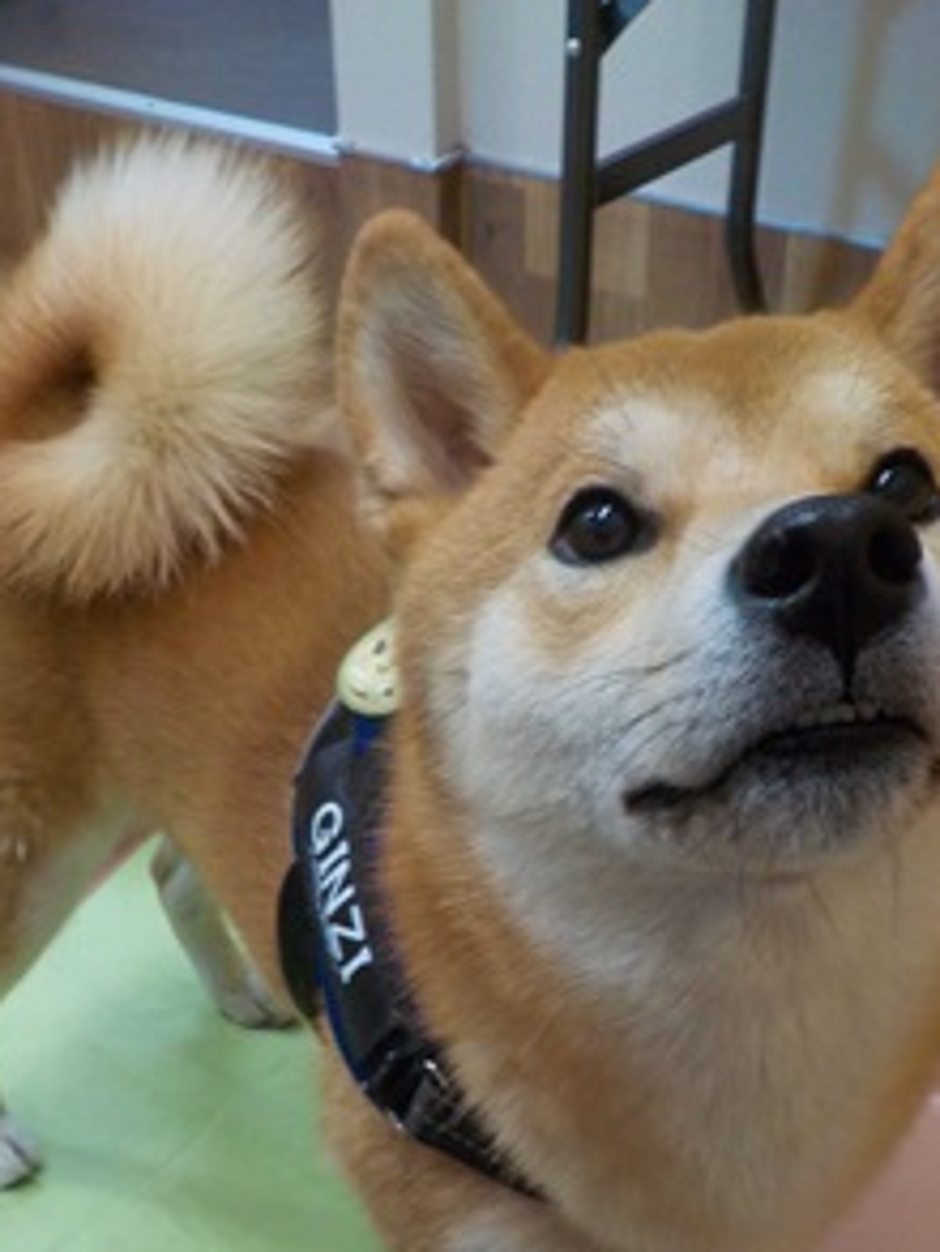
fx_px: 1483
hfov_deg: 35.1
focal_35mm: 41
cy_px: 803
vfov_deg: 45.3
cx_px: 555
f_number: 3.3
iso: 200
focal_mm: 4.1
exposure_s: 1/30
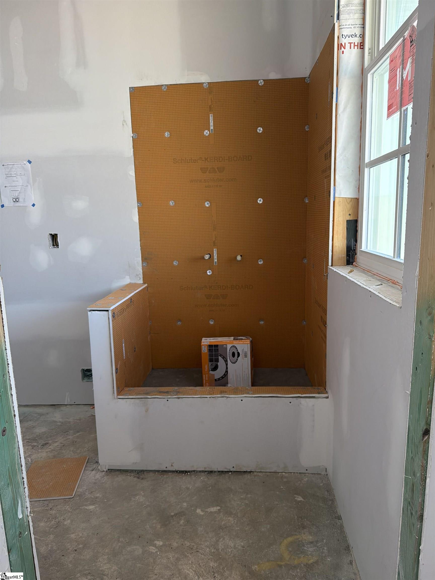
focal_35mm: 24
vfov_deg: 71.6
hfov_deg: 56.8
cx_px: 218
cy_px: 290
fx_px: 402
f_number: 1.78
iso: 200
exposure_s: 1/65
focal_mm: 6.76
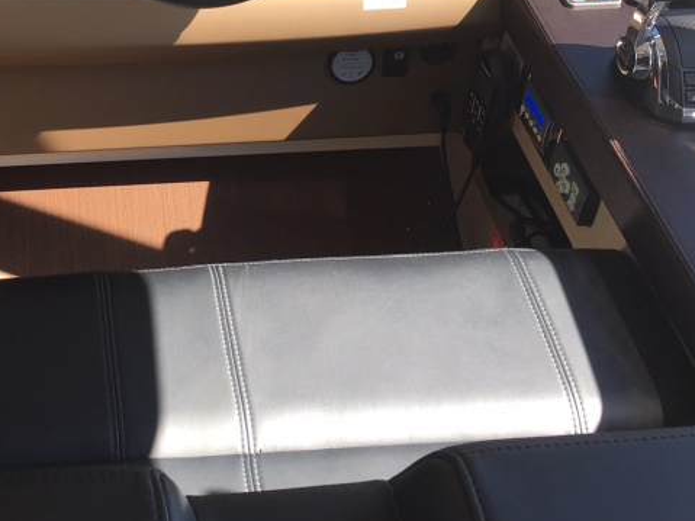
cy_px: 30
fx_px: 1244
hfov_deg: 30.7
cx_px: 173
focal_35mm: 62
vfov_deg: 22.9
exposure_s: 1/106
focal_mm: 4.15
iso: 25
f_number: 2.2
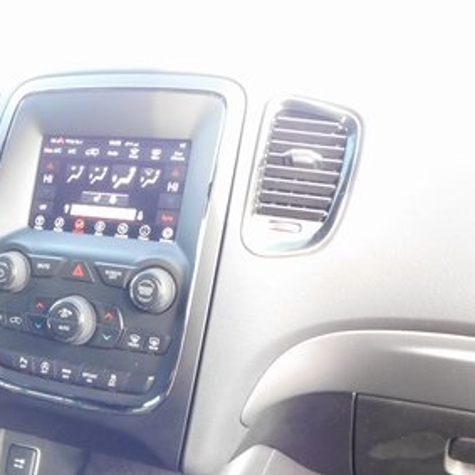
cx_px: 65
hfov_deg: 35.1
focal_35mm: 46
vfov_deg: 35.6
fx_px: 714
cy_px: 383
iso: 280
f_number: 3
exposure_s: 1/30
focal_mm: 4
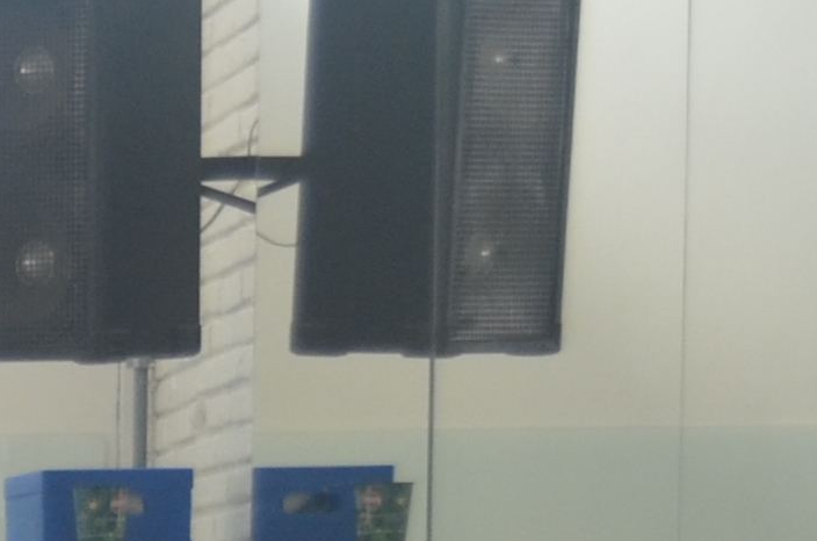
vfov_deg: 4.9
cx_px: -1911
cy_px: 1336
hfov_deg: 6.6
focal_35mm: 273
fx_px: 6182
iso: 400
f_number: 4.5
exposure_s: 1/80
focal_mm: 26
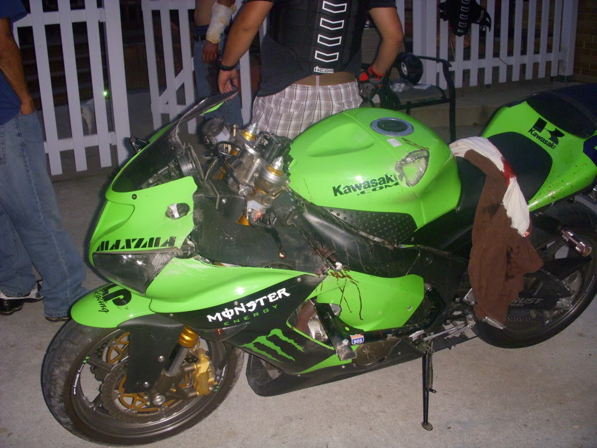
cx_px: 298
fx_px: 655
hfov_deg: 49.0
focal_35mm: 38
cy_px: 224
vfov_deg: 37.7
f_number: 3.3
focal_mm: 6.3
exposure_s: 1/125
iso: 400
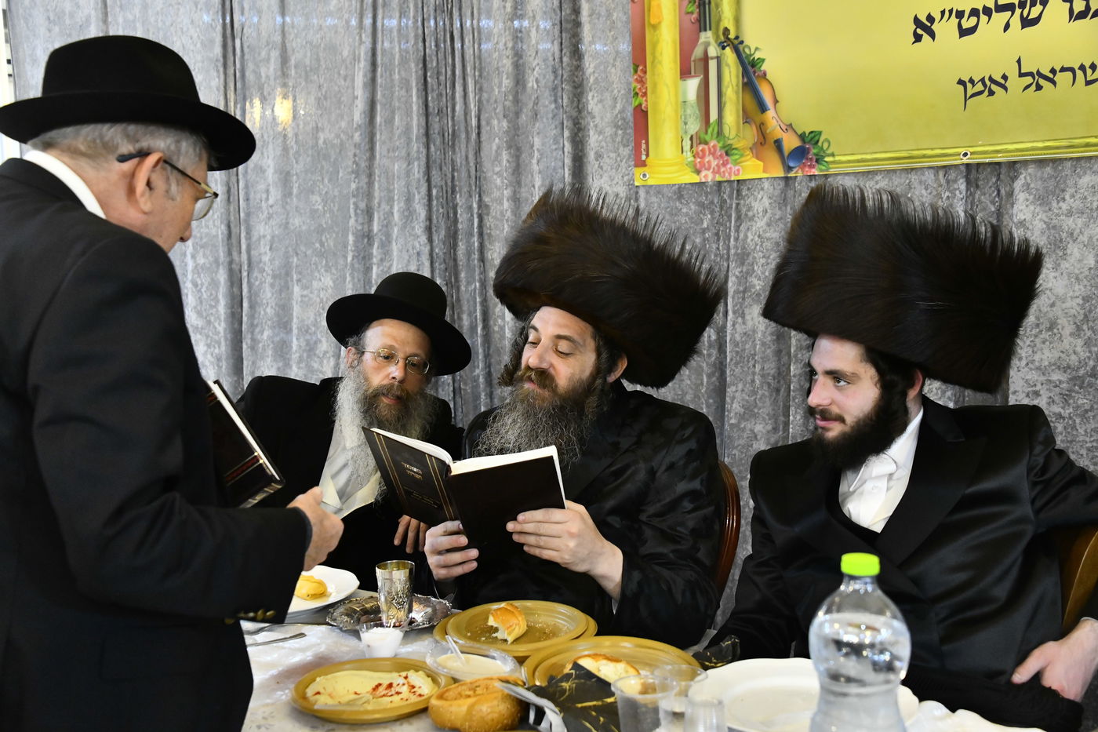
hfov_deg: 44.5
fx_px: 1342
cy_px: 366
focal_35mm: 44
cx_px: 549
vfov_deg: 30.5
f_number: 5.6
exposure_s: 1/125
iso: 3200
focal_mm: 44
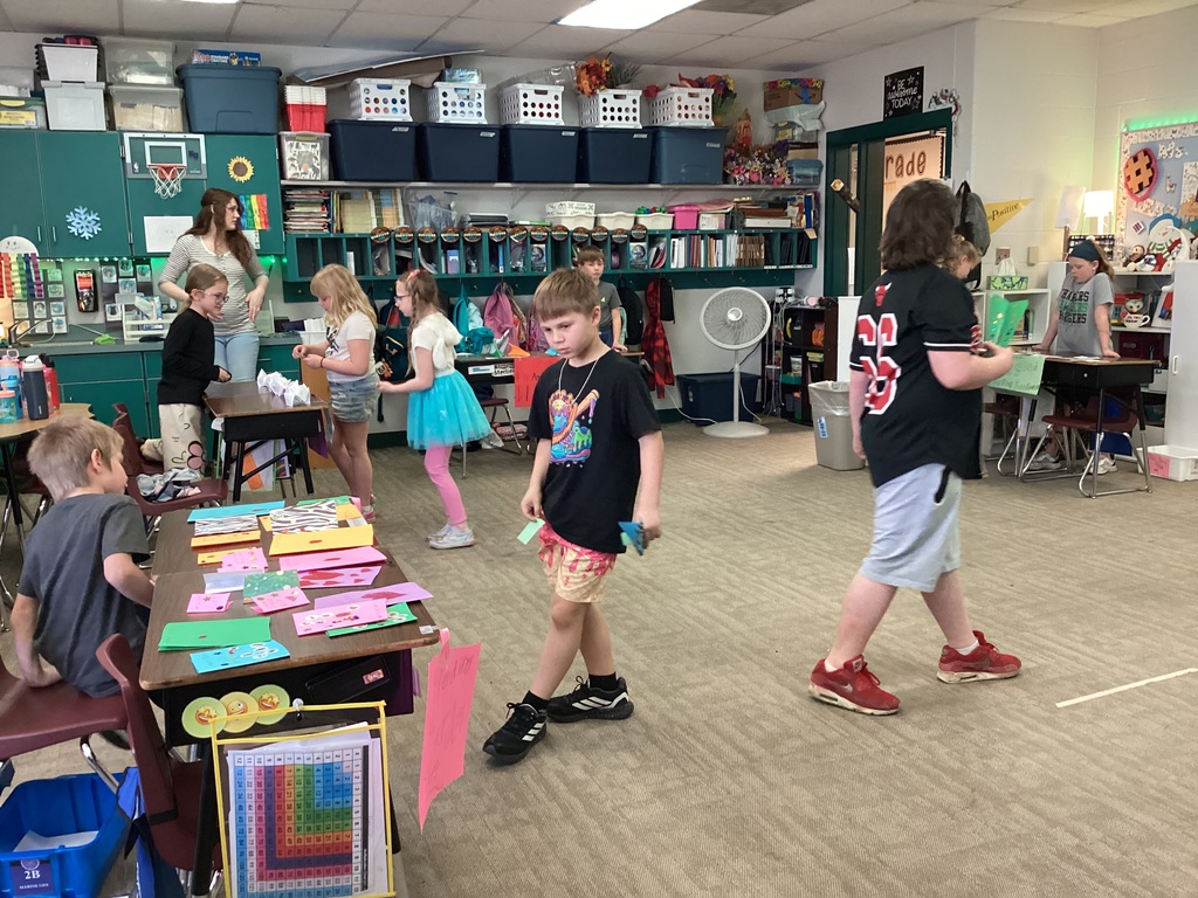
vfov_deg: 45.4
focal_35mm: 31
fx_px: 1073
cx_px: 599
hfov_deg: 58.4
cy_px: 449
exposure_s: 1/60
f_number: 2.4
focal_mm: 3.3
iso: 320
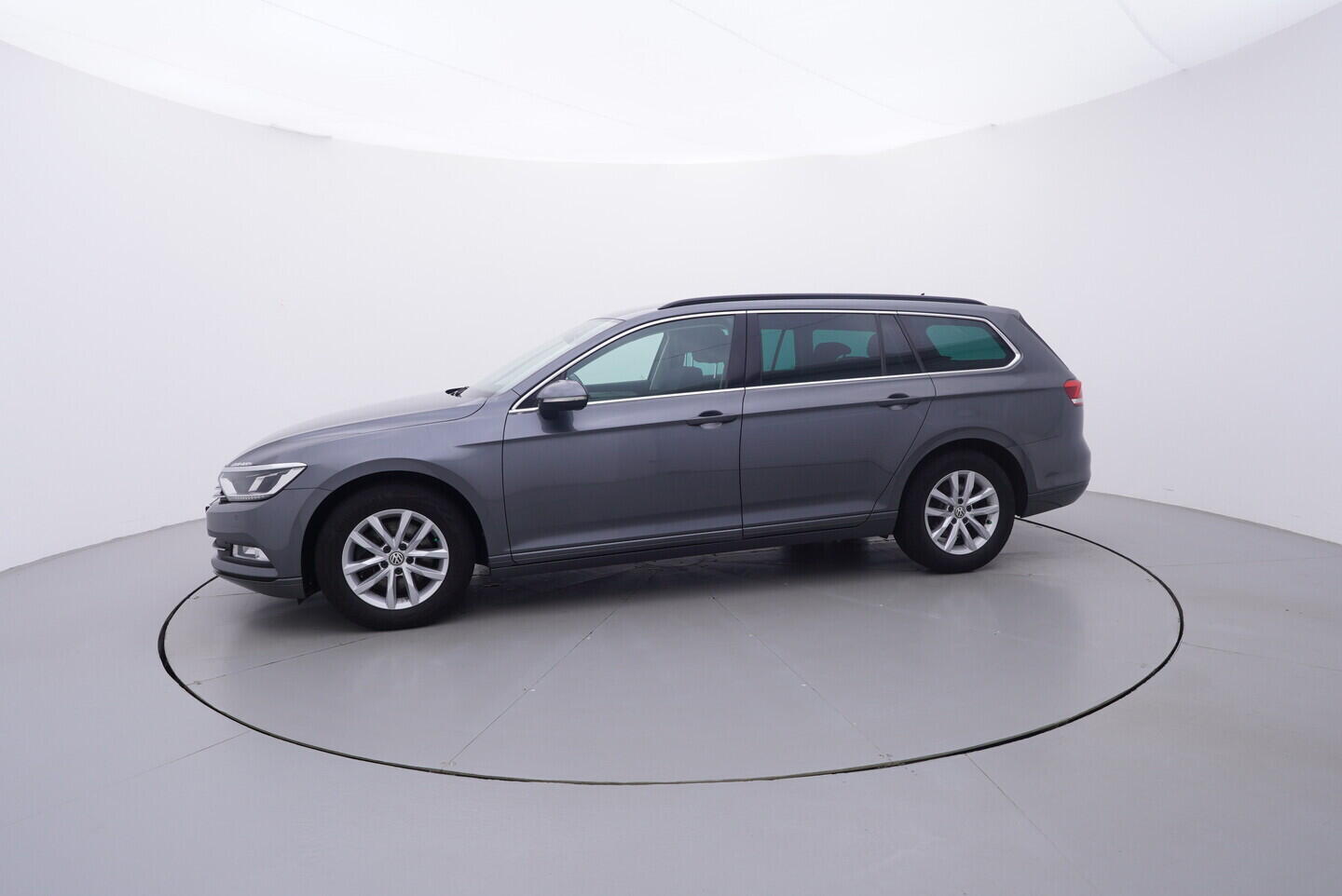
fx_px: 839
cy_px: 448
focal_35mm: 22
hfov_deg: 77.3
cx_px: 671
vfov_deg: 56.2
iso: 200
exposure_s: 1/80
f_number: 5
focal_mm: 15
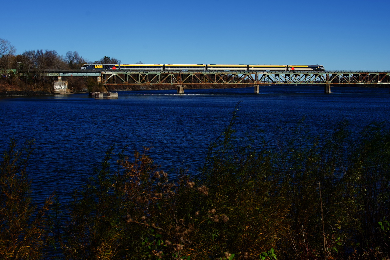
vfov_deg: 30.5
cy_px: 130
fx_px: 476
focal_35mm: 44
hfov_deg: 44.5
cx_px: 195
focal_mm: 44
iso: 200
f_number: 8
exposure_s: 1/800
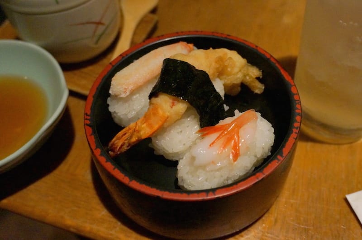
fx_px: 316
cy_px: 120
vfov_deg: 41.6
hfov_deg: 59.5
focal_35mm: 32
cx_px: 181
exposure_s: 1/60
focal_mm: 21
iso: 3200
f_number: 4
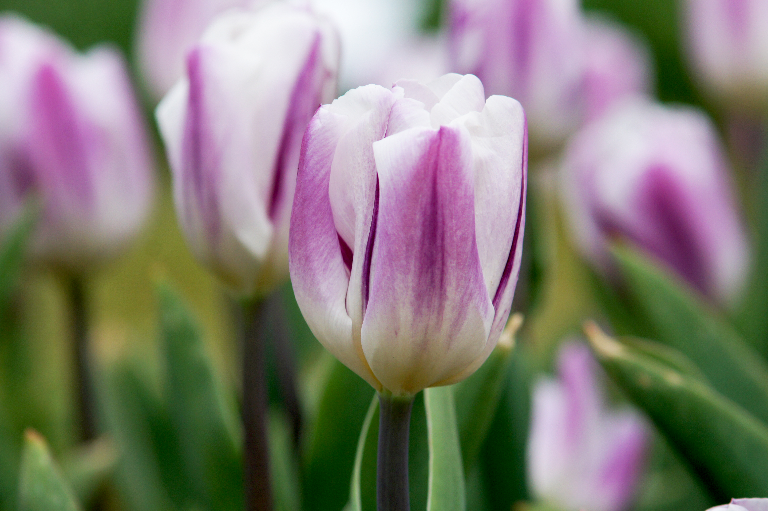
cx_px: 384
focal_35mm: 195
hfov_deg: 10.6
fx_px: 4157
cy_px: 256
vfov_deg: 7.0
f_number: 5.6
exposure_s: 1/320
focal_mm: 130
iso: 200
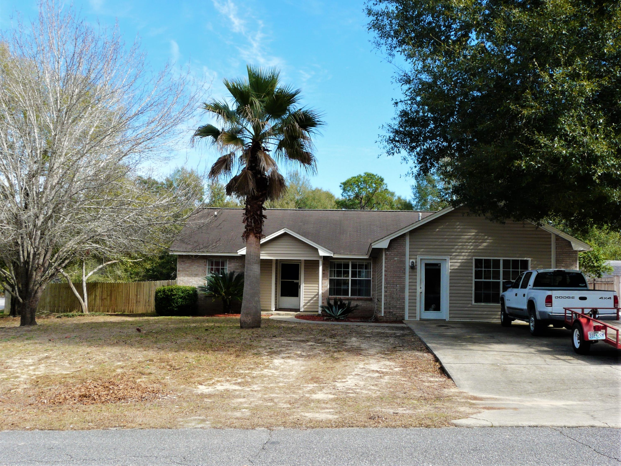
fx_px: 682
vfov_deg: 37.7
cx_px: 310
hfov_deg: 49.0
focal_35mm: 38
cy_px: 233
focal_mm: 6.3
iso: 100
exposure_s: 1/200
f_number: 5.6
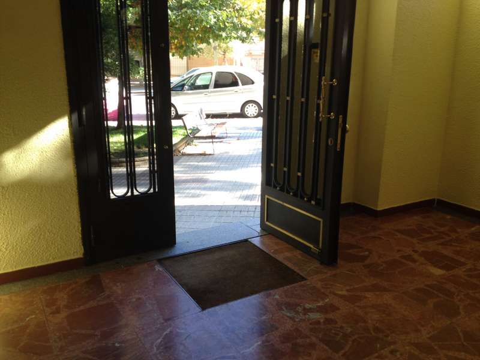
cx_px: 240
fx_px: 485
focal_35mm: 35
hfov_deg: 52.6
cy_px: 180
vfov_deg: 40.7
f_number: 2.4
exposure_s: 1/60
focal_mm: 4.28
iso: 50
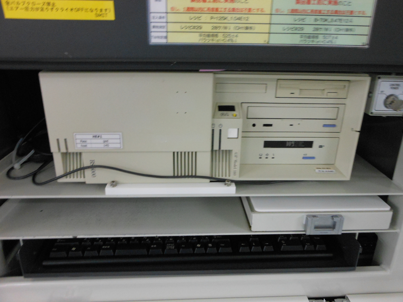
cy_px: 151
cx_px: 202
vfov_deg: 49.7
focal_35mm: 28
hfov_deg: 63.4
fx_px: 326
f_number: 3.7
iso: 400
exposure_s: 1/25
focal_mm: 5
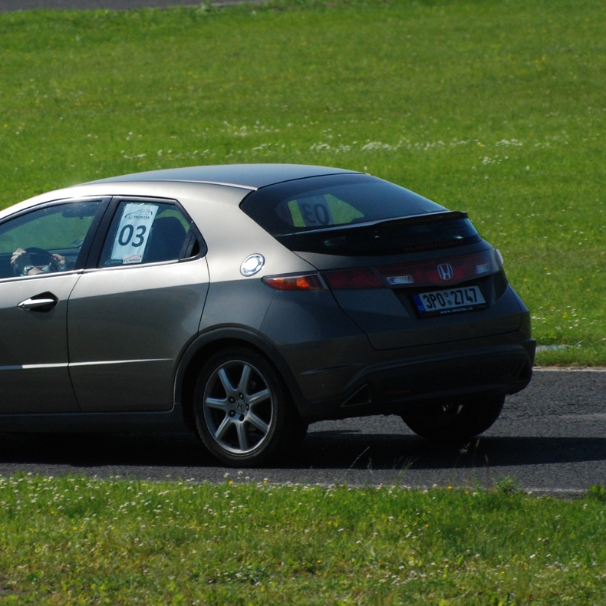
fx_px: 18420
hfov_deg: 1.9
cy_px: 240
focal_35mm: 930
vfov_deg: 1.9
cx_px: 75
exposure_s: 1/2000
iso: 400
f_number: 5.6
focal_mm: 300
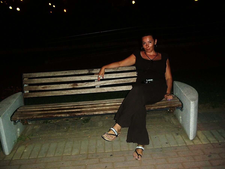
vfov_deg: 39.7
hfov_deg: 51.4
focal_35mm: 36
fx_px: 234
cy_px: 84
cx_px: 112
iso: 400
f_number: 3.1
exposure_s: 1/30
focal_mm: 6.5
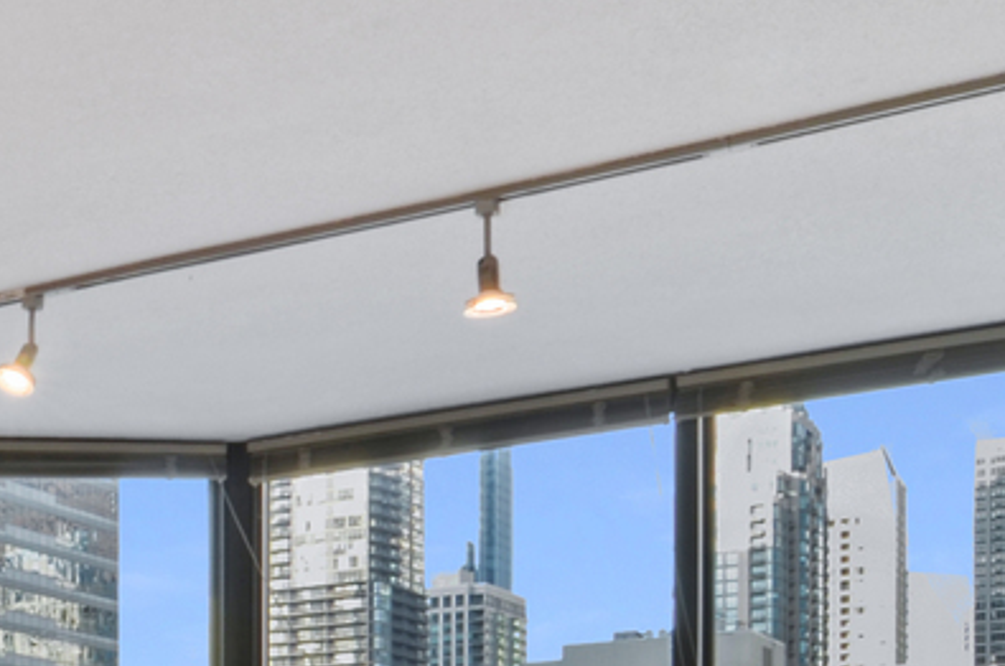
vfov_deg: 18.3
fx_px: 1897
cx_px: -345
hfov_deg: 25.1
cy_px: 918
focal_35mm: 68
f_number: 11
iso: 100
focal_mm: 11
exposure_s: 1/4
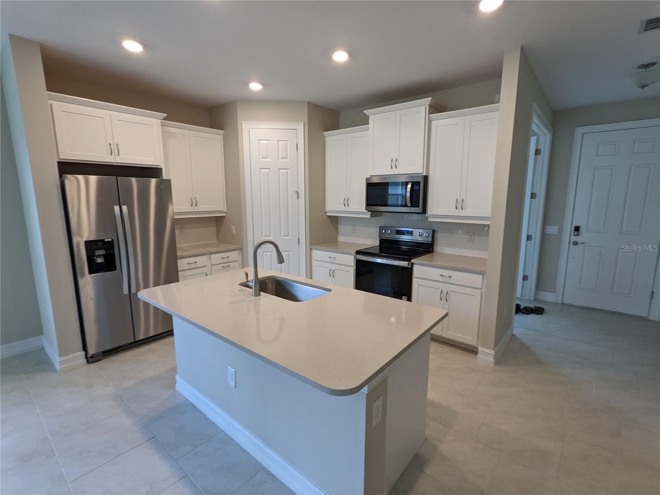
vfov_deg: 78.1
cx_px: 330
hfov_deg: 94.5
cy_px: 248
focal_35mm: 16
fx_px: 305
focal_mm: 2.22
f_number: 2.2
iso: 49
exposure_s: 1/25
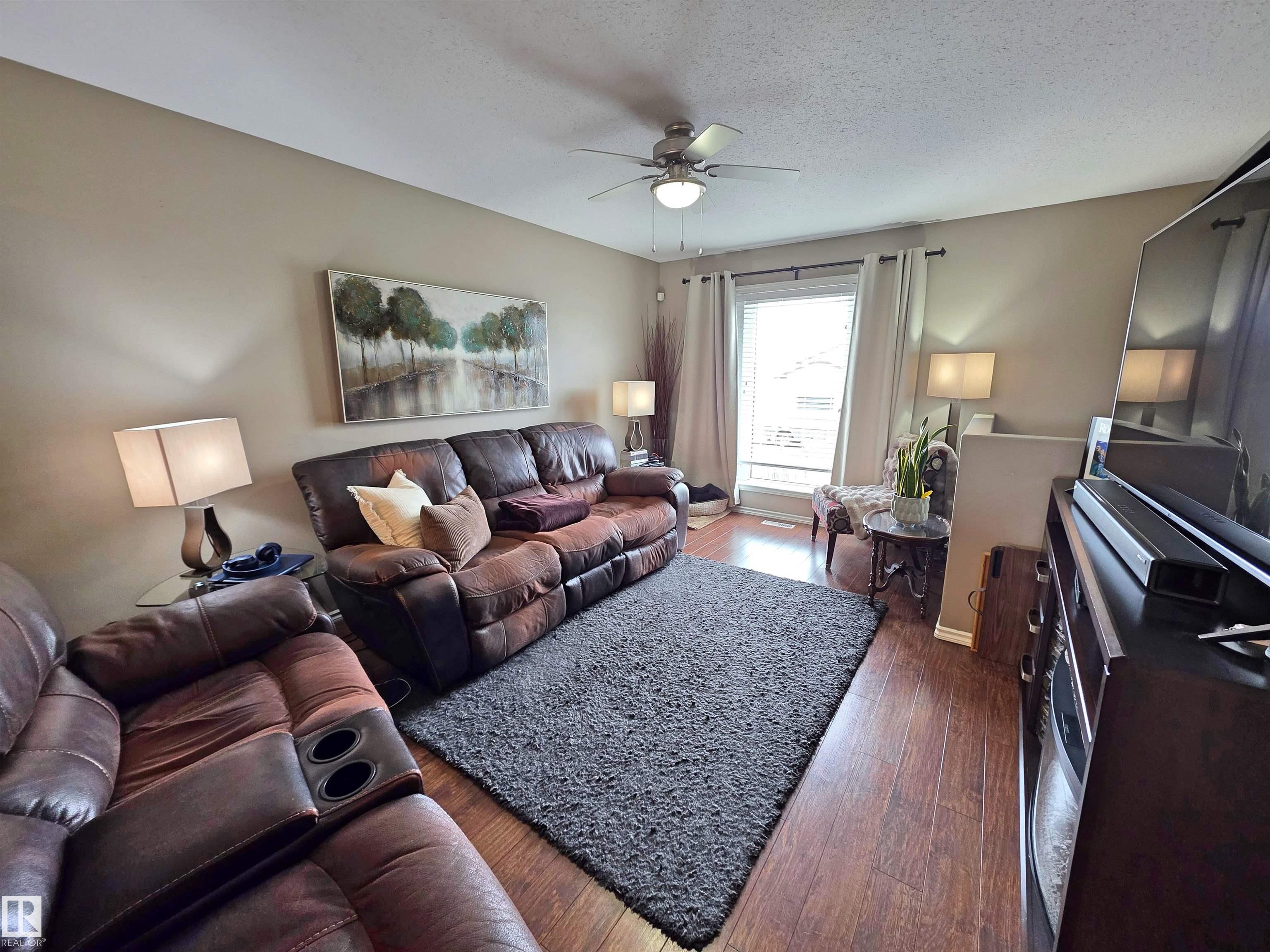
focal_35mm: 13
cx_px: 635
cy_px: 476
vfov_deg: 89.9
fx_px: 477
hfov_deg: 106.2
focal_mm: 2.2
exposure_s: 1/60
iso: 200
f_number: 1.9
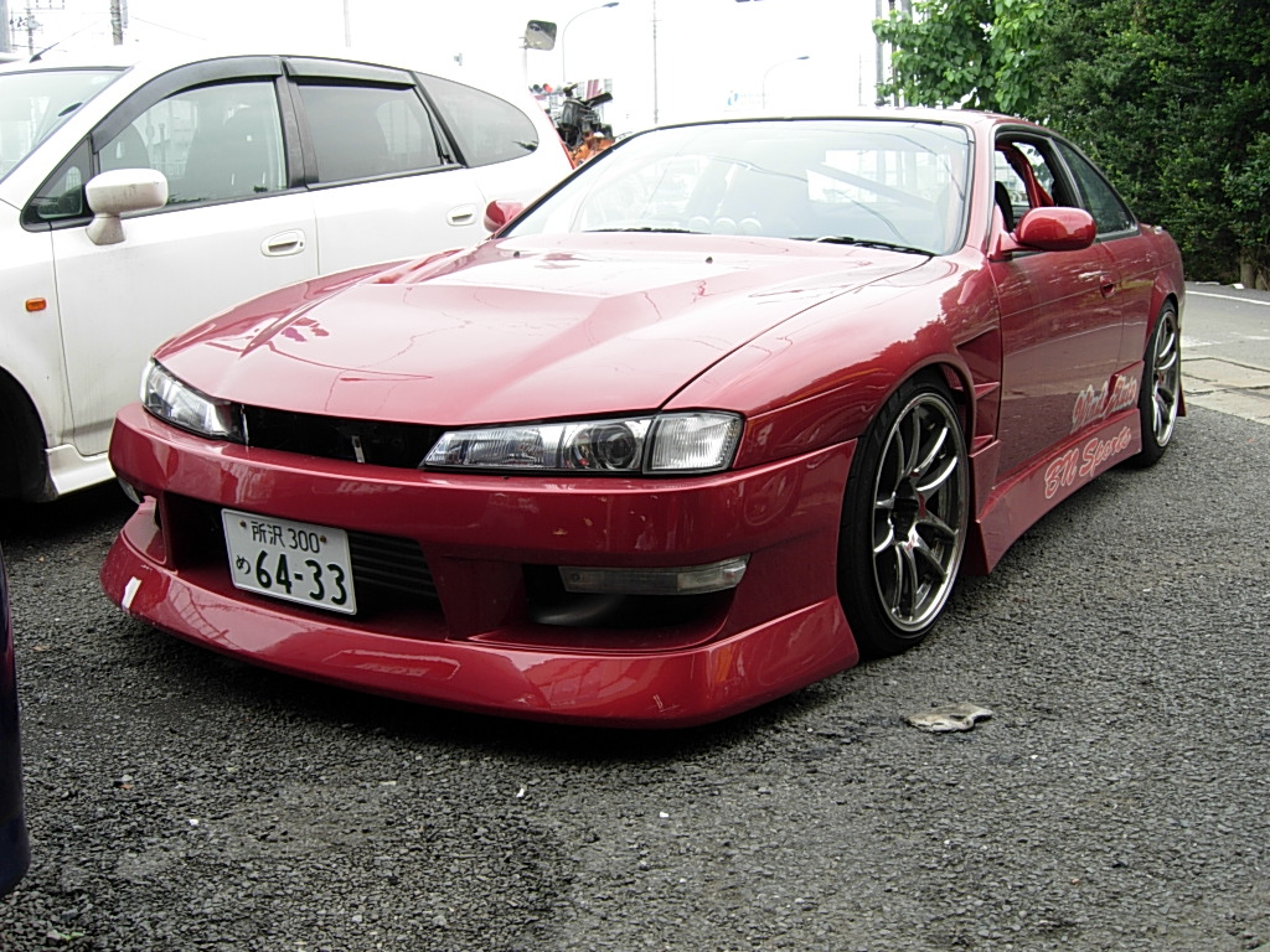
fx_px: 1321
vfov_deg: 39.7
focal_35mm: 36
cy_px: 476
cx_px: 635
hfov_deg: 51.4
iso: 50
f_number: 3.8
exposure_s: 1/82.9
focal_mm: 7.5
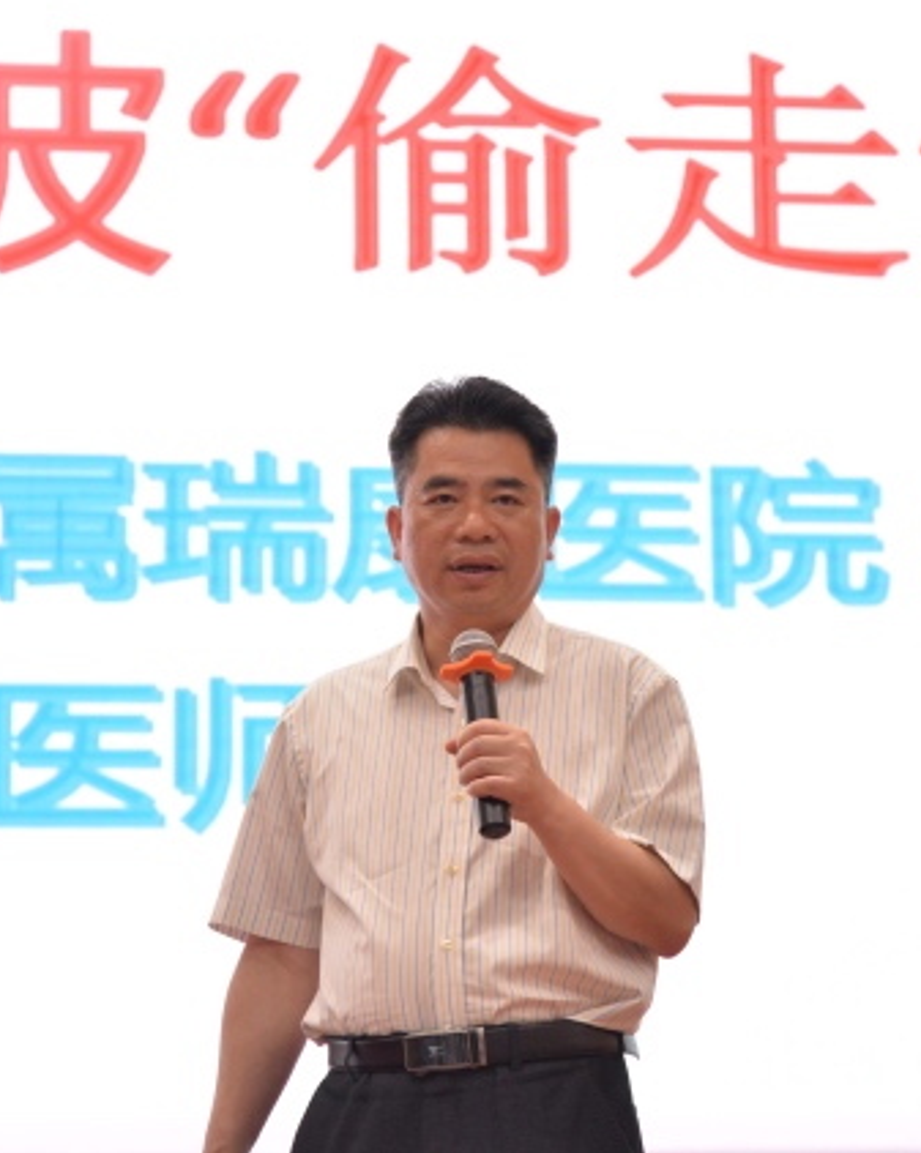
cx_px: 527
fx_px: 4127
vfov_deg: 15.9
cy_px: 574
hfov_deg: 12.7
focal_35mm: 121
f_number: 4.5
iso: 2000
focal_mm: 85
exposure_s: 1/80
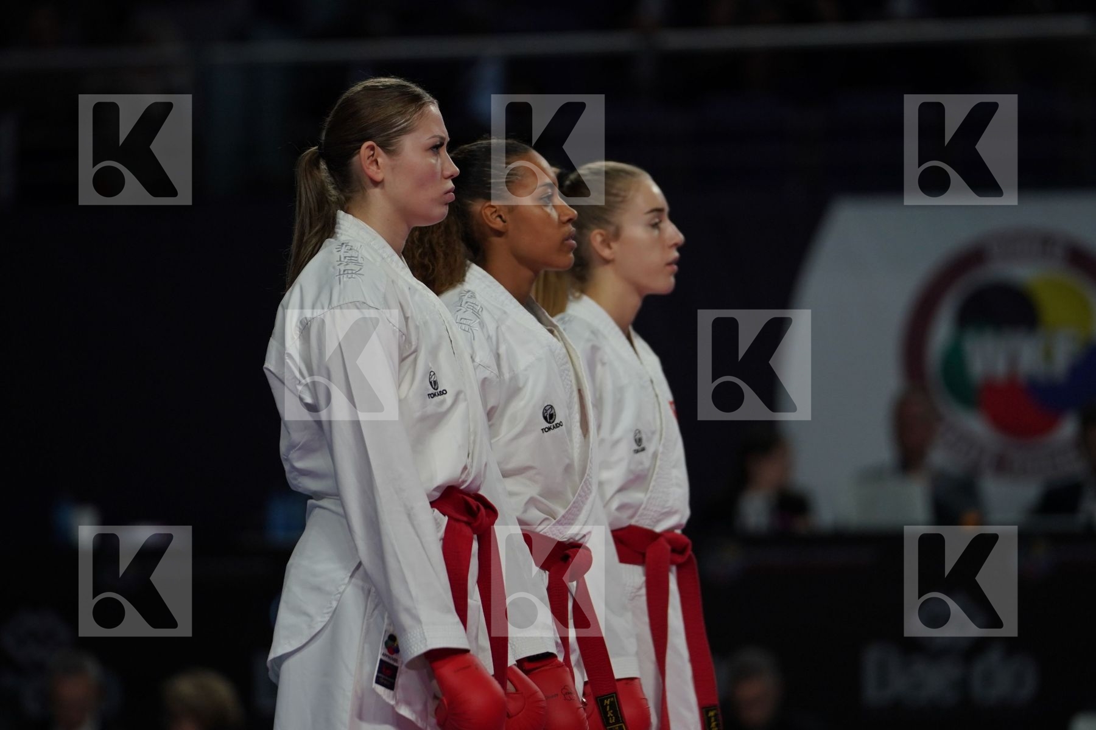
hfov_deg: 6.9
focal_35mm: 300
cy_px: 365
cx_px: 548
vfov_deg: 4.6
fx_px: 9133
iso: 640
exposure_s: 1/1000
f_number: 2.8
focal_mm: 200
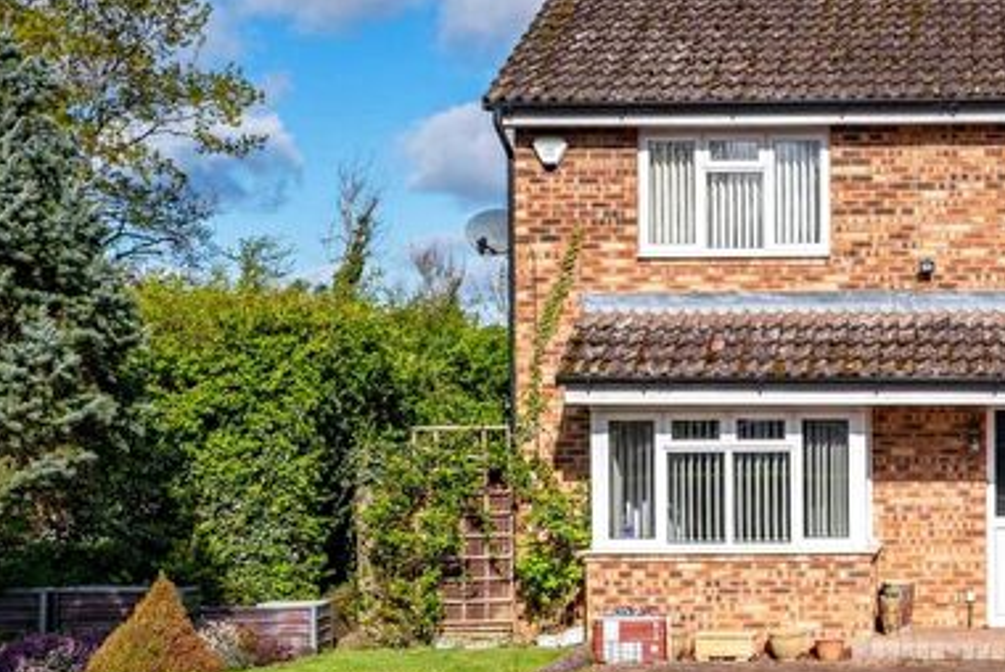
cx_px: 907
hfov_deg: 32.2
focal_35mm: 59
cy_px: 397
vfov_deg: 23.0
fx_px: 1648
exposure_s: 1/800
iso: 80
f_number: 5
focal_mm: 32
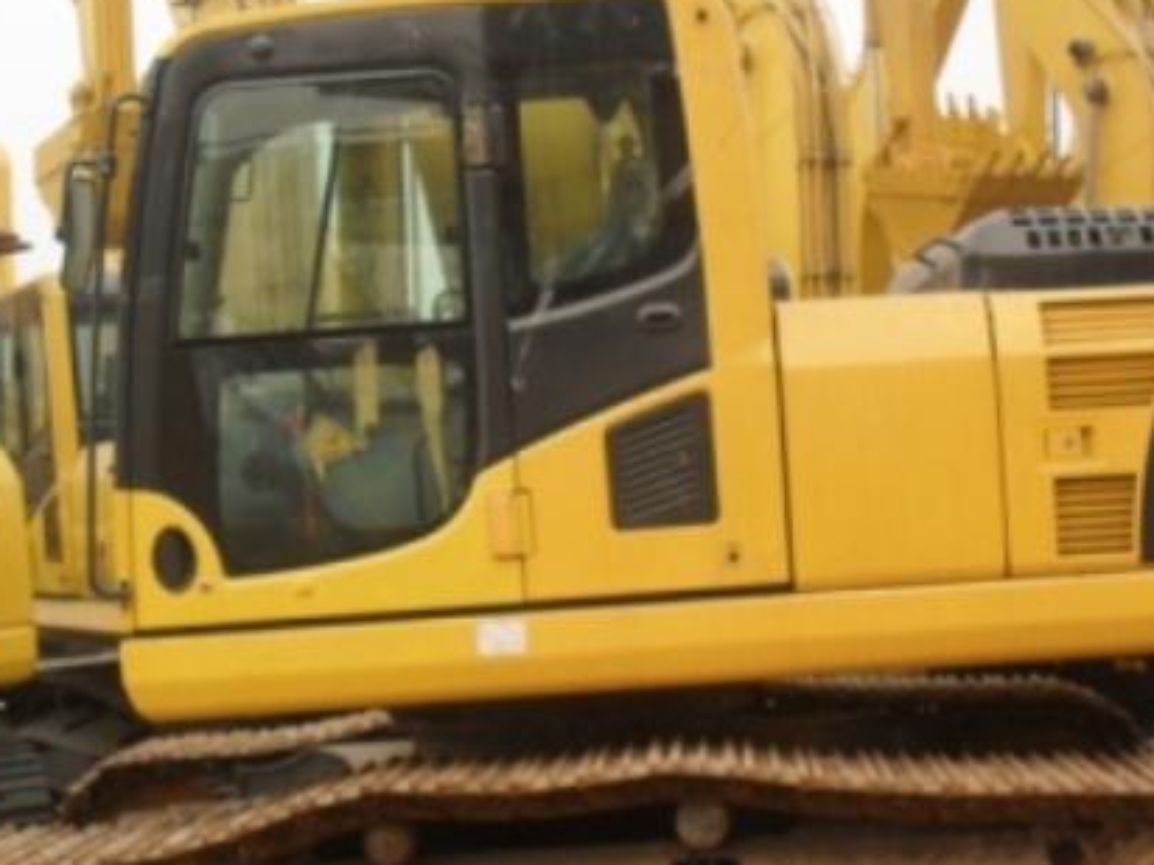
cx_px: 633
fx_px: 1967
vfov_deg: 24.7
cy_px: 563
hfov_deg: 32.7
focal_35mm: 59
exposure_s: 1/250
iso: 80
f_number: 2.8
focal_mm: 6.3
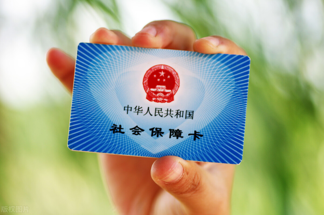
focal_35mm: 150
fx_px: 1349
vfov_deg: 9.1
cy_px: 108
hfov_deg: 13.7
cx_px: 162
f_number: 2.8
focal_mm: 100
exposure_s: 1/500
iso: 200
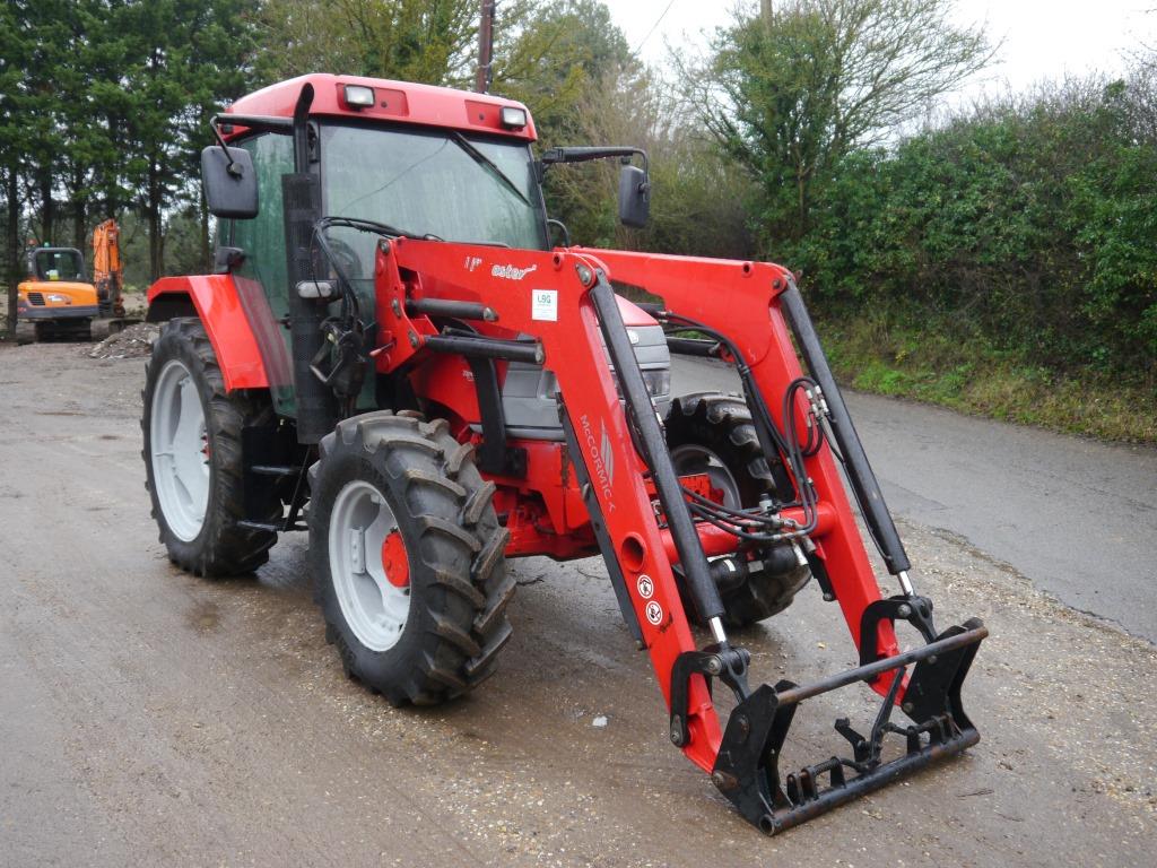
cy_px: 434
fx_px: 1070
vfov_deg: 44.2
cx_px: 578
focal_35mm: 32
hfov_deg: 56.8
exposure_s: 1/60
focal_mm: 16
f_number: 3.9
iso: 250
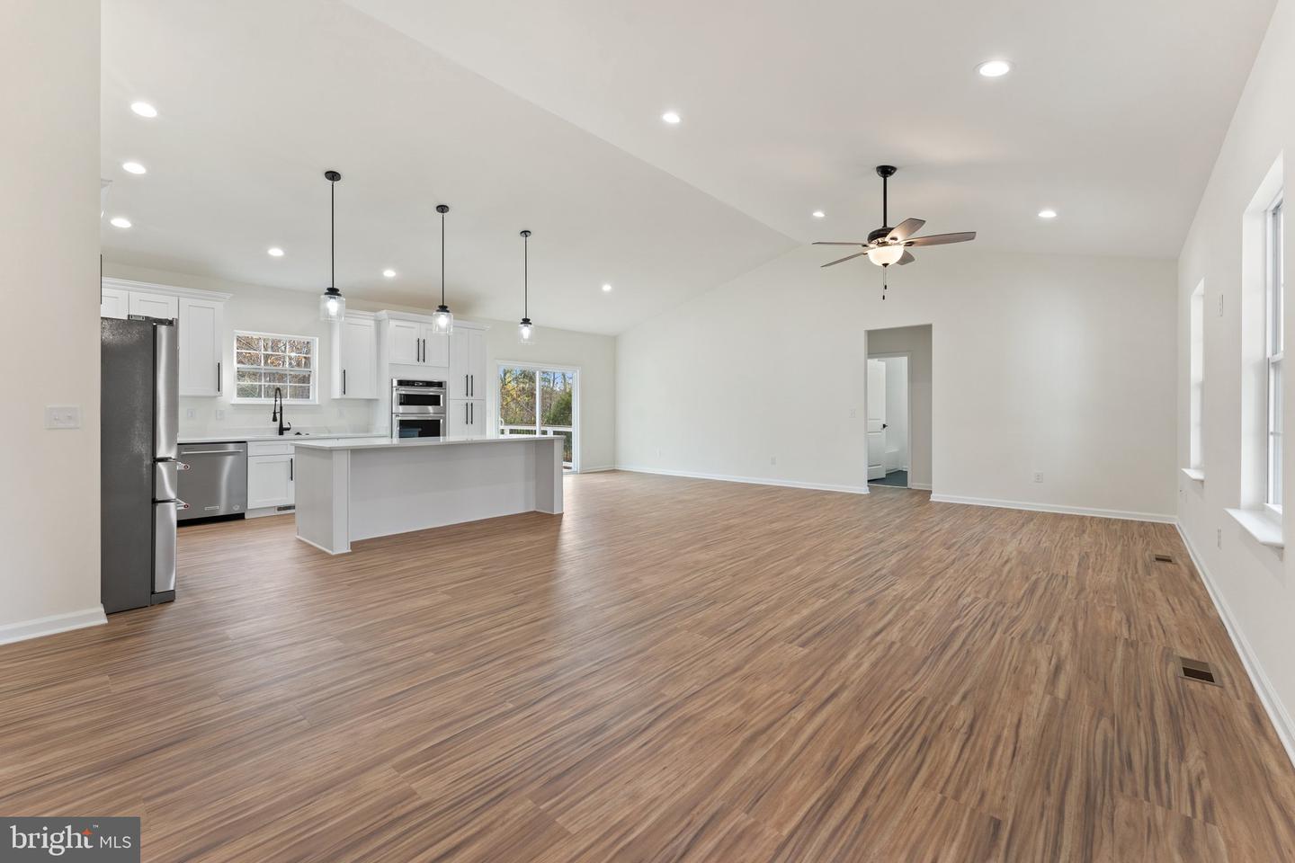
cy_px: 432
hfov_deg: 104.3
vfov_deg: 81.2
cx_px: 648
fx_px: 504
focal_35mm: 14
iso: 500
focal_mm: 14
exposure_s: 1/13
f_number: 8
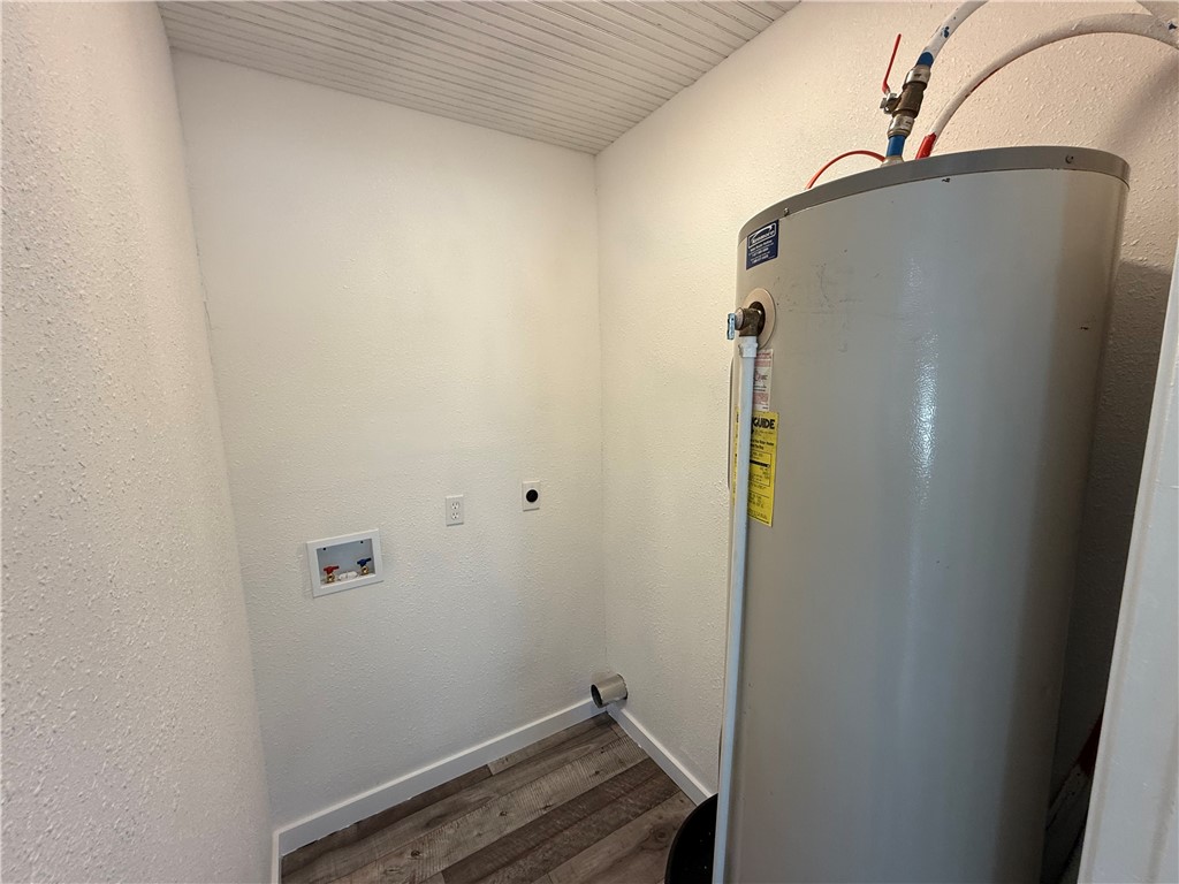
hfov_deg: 102.1
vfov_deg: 85.7
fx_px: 477
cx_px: 590
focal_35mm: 14
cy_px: 442
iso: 80
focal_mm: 2.22
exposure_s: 1/40
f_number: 2.2
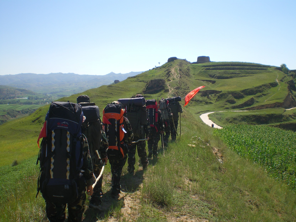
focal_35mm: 38
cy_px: 111
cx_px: 148
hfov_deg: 49.0
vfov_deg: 37.7
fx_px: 325
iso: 64
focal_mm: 6.3
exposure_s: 1/320
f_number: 4.6
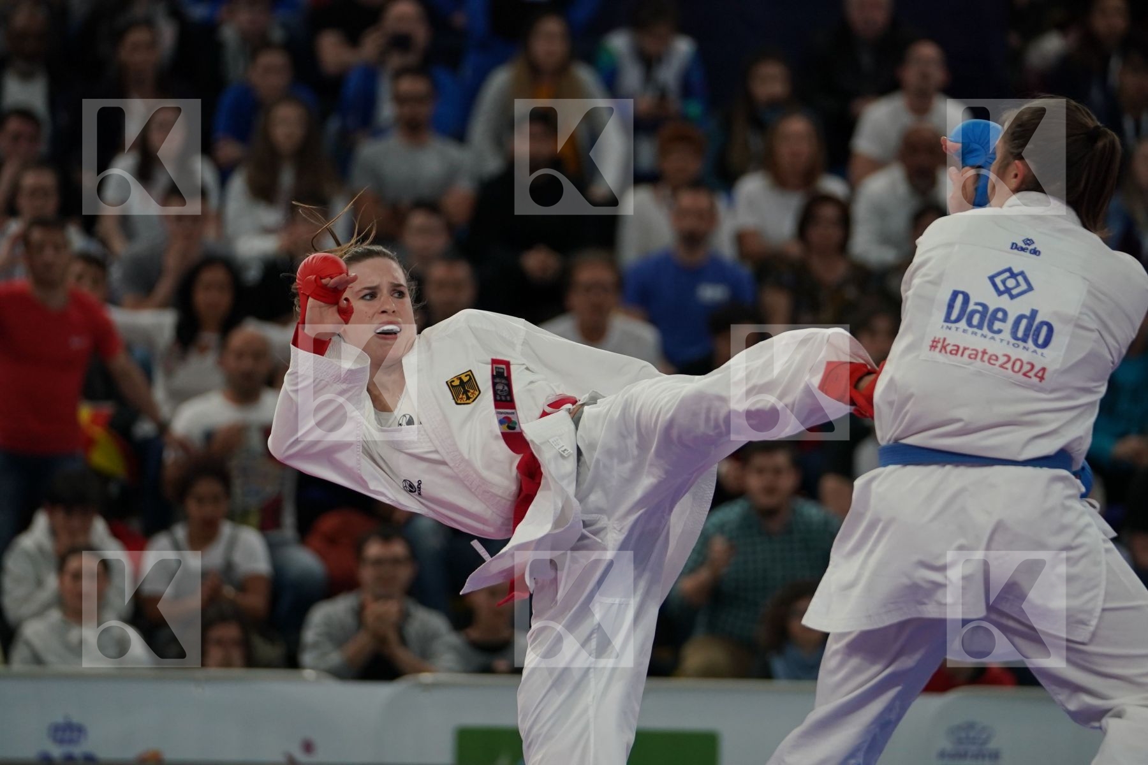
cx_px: 574
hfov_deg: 8.0
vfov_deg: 5.4
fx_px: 8163
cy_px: 382
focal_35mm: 256
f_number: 2.8
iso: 1250
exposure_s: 1/1000
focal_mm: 171
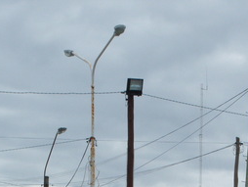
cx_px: 162
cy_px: 227
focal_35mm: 272
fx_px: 1951
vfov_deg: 5.4
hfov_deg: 7.3
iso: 80
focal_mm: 22.5
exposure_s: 1/1000
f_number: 4.9
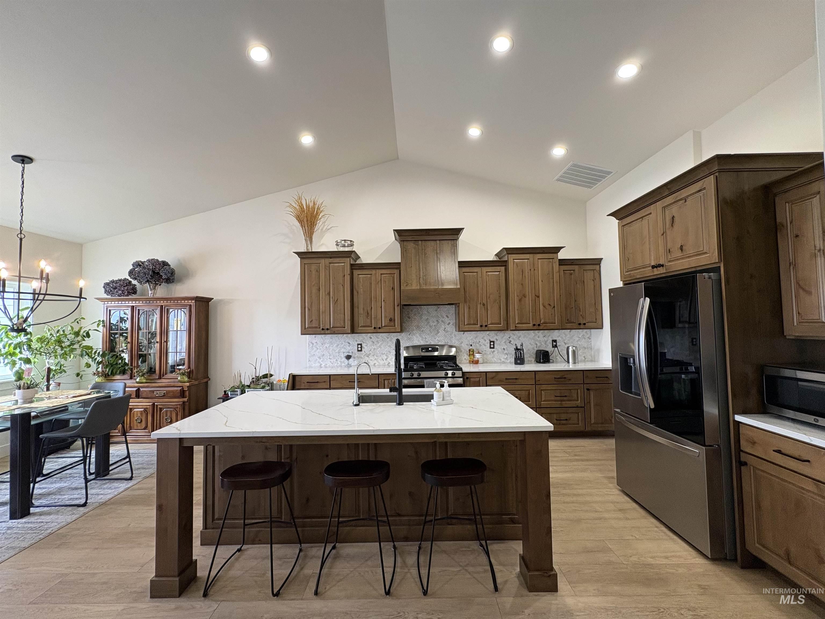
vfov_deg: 85.7
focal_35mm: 14
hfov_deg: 102.1
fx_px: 334
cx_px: 412
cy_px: 310
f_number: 2.2
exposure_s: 1/60
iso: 125
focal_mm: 2.22
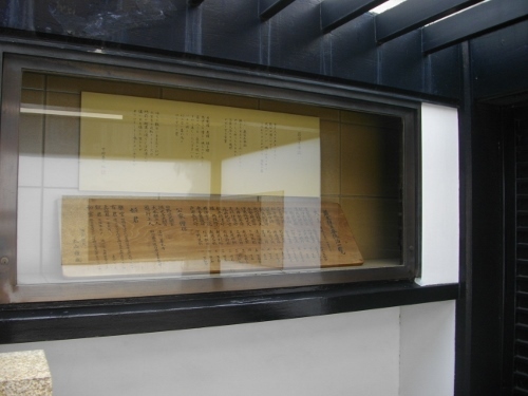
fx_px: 488
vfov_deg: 44.2
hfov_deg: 56.8
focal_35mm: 32
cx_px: 264
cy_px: 198
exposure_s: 1/160
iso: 100
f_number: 2.9
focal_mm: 5.7
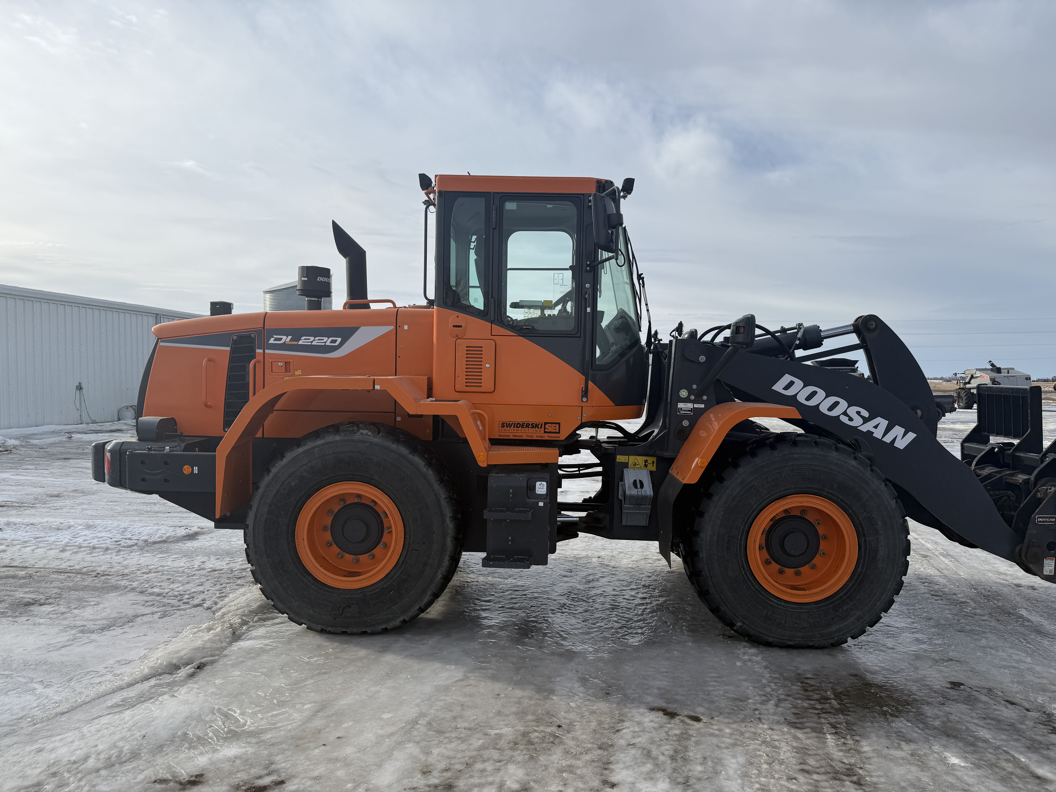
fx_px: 732
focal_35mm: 24
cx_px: 528
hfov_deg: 71.6
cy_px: 396
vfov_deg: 56.8
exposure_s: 1/4975
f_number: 1.78
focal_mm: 6.76
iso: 80
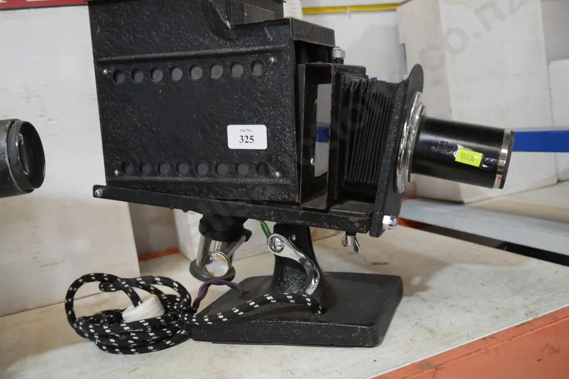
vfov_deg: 38.8
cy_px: 166
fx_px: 537
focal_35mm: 34
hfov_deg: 55.8
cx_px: 287
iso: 800
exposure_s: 1/60
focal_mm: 16
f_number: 3.6
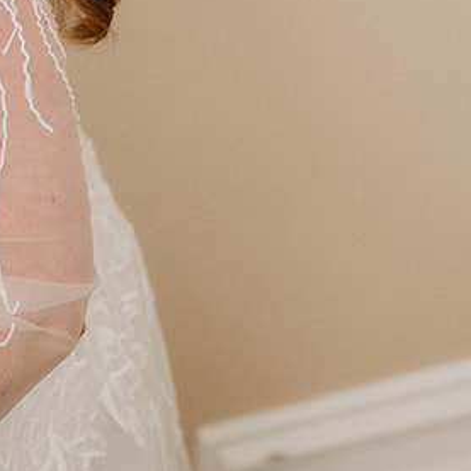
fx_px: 2648
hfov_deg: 9.8
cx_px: -287
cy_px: -261
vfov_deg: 9.8
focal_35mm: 172
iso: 800
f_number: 2
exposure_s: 1/125
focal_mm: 35
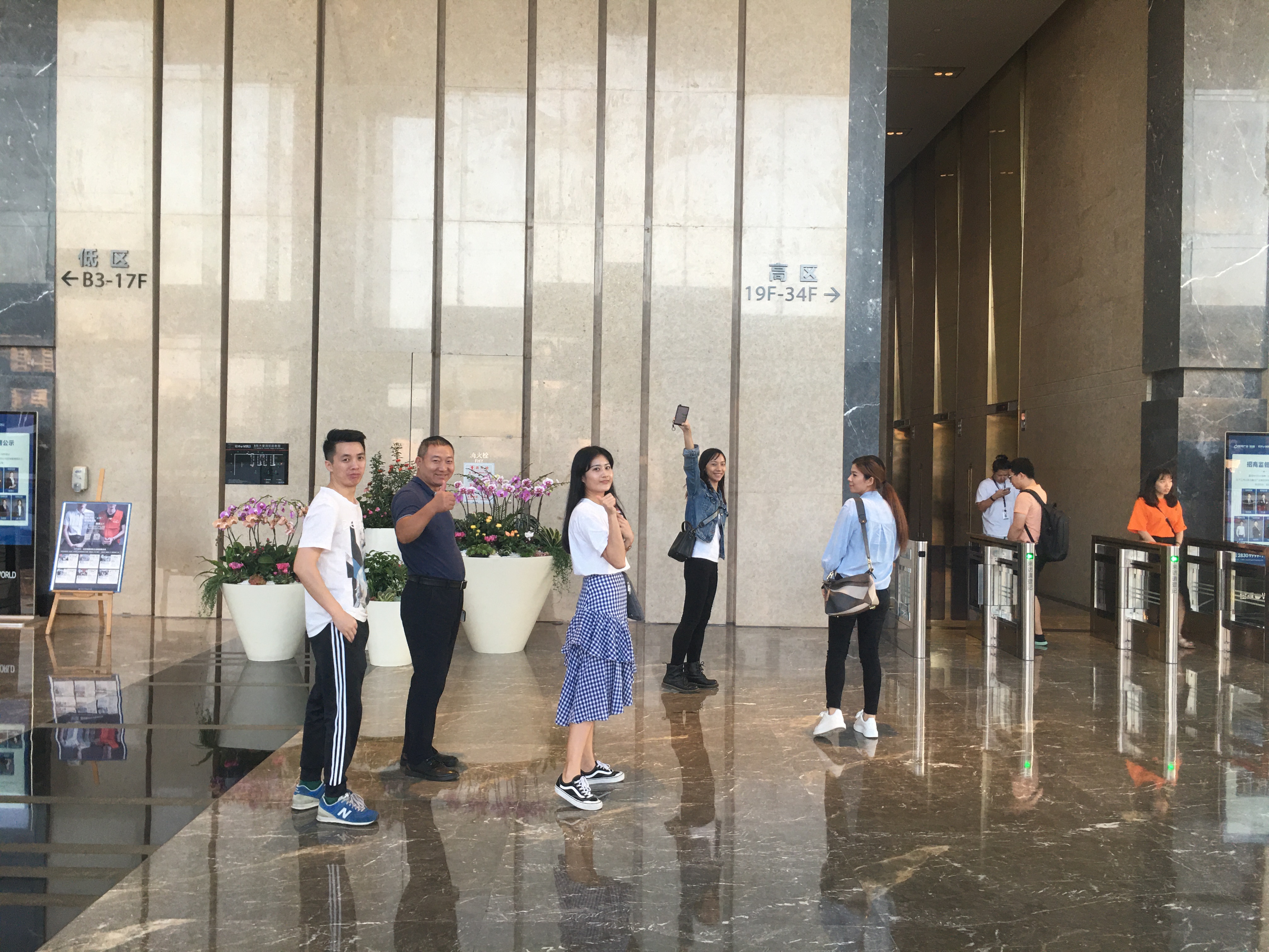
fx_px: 1063
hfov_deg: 61.7
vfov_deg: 48.2
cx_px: 634
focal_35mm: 29
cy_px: 476
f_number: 2.2
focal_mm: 4.15
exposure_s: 1/33
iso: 40
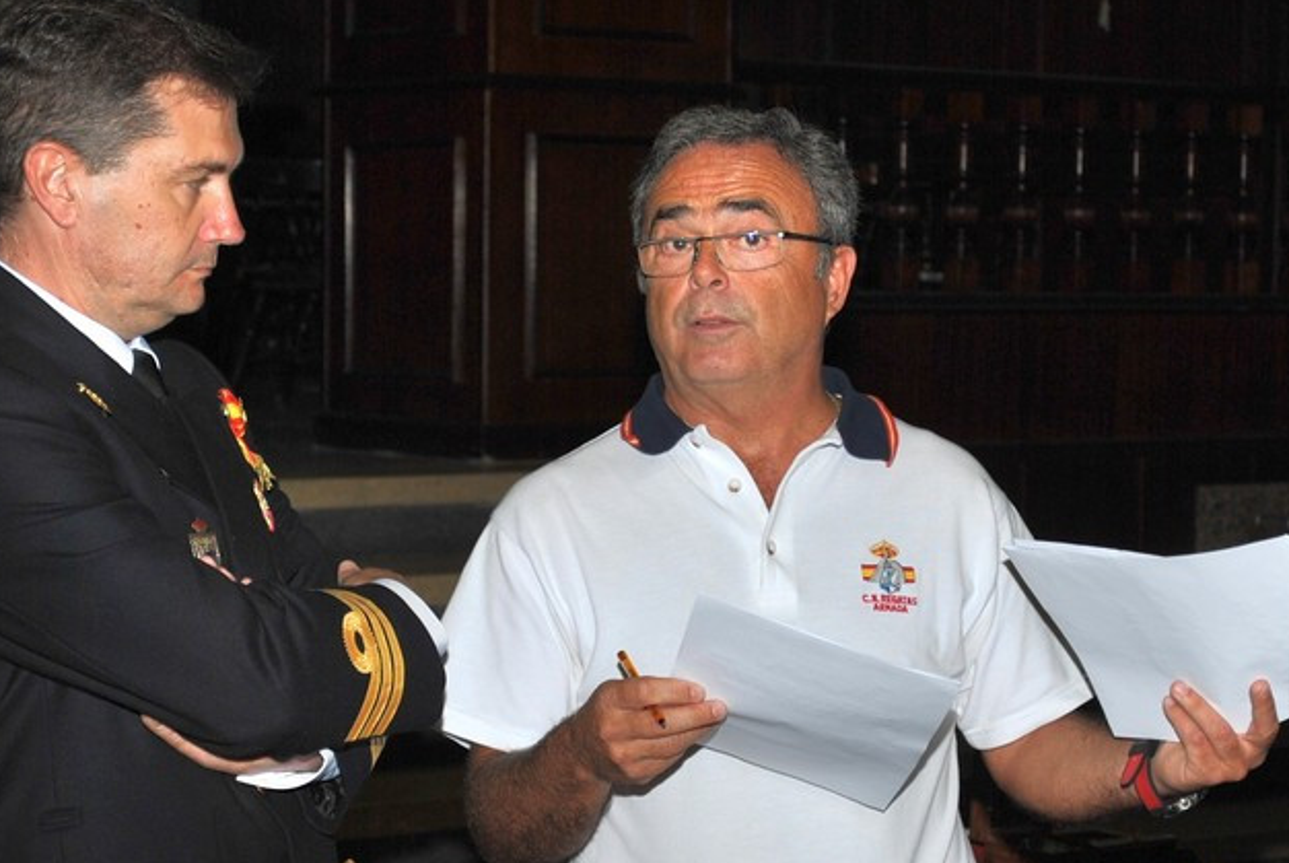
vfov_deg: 13.3
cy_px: 509
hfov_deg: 19.8
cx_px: 612
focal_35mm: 103
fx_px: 3692
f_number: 5.3
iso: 100
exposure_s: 1/125
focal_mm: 48
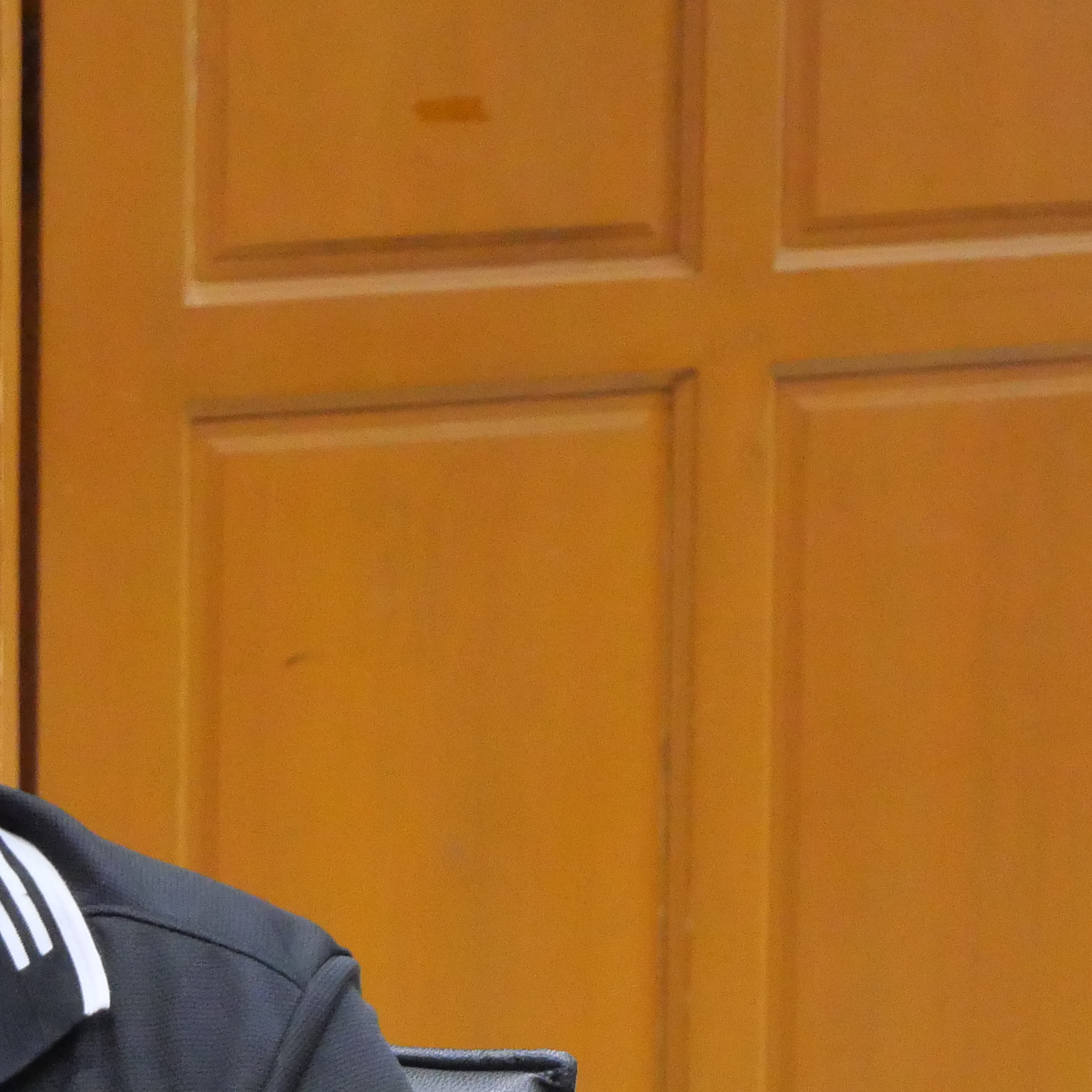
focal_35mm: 259
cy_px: 955
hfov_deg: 6.7
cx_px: -280
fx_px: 9244
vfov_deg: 6.7
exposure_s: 1/40
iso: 3200
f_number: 5.6
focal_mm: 50
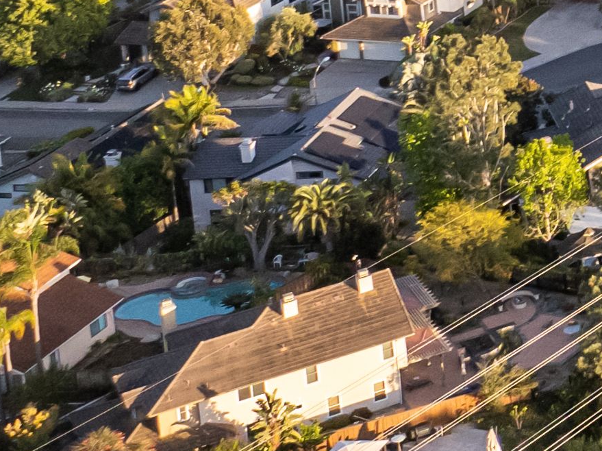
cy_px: -571
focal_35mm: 144
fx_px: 2503
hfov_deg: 10.5
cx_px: 1698
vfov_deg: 9.4
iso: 100
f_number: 2.8
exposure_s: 1/80
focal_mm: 12.29
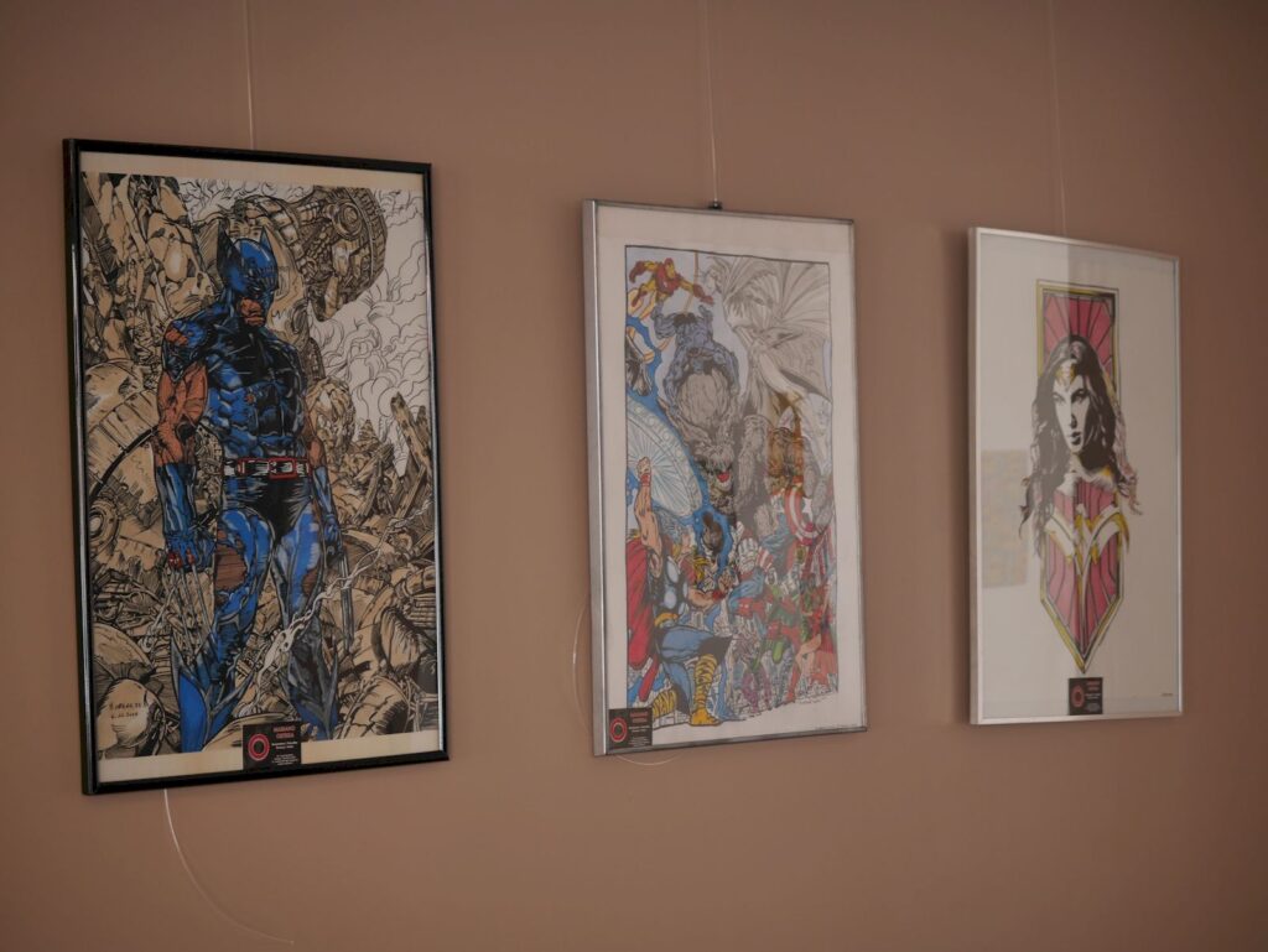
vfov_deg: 16.4
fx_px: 3298
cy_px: 476
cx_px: 634
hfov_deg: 21.8
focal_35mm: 90
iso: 250
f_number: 4
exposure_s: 1/100
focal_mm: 45
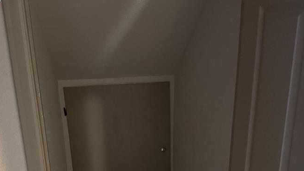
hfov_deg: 49.4
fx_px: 330
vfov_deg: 27.9
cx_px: 148
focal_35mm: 41
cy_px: 156
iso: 1600
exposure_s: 1/30
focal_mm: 6.76
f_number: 1.78
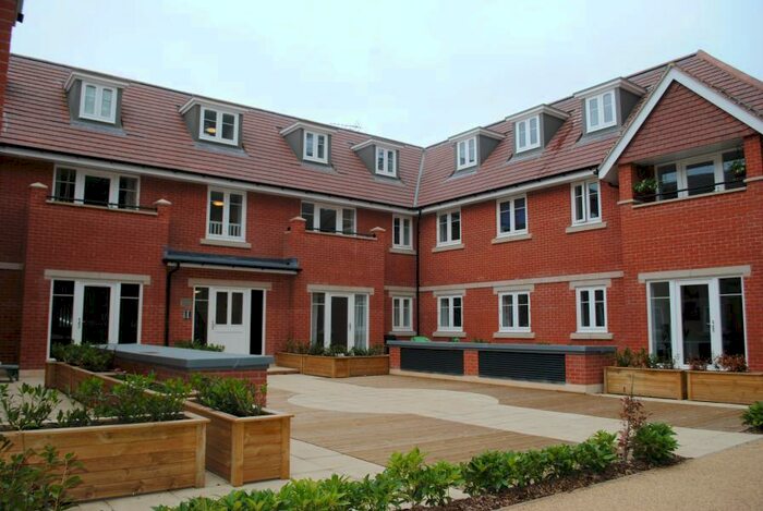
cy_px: 256
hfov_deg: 67.3
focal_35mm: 27
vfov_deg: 48.1
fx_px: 573
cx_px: 382
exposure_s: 1/200
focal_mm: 18
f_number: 4.5
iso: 100
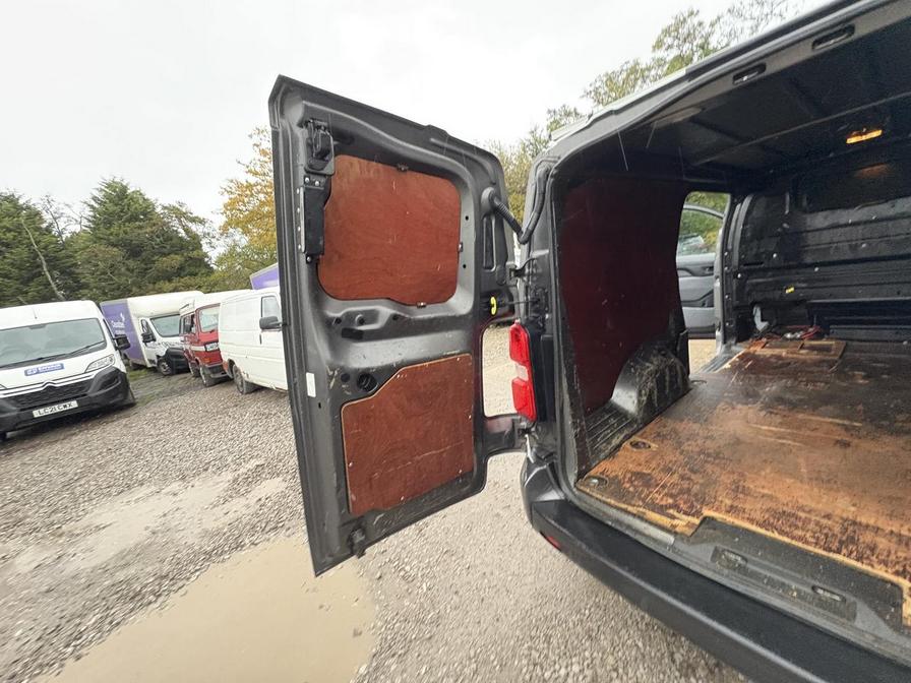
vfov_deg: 85.7
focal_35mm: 14
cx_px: 456
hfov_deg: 102.1
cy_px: 342
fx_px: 368
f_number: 2.2
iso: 800
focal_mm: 2.22
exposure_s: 1/60
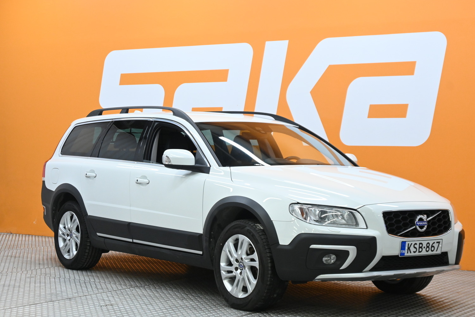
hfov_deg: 29.6
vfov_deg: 20.0
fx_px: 897
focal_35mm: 68
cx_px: 251
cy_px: 159
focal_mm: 42
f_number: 5.6
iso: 1600
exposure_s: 1/125
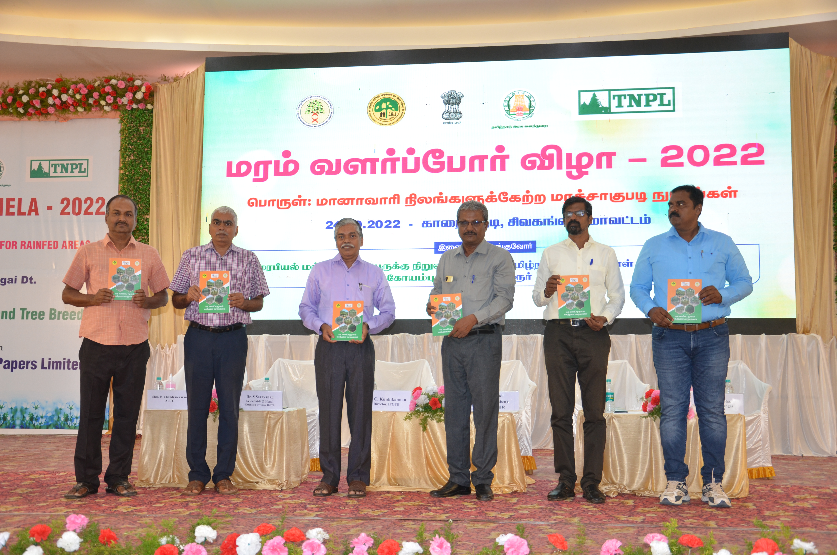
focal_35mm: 39
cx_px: 418
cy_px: 278
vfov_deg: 34.1
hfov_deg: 49.6
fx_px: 905
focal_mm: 26
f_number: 4
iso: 400
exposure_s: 1/60
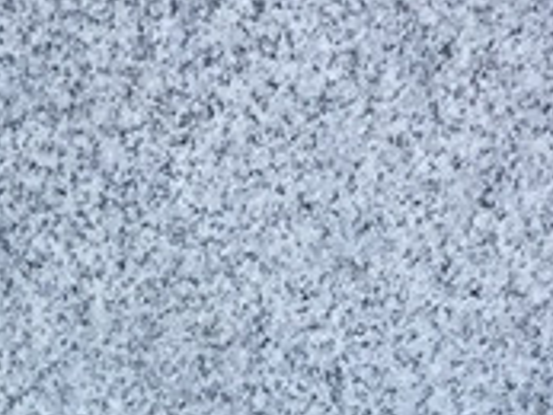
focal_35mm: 161
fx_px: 2574
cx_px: -182
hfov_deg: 11.9
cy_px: 816
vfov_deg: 8.7
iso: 32
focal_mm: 3.3
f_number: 2.4
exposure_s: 1/100
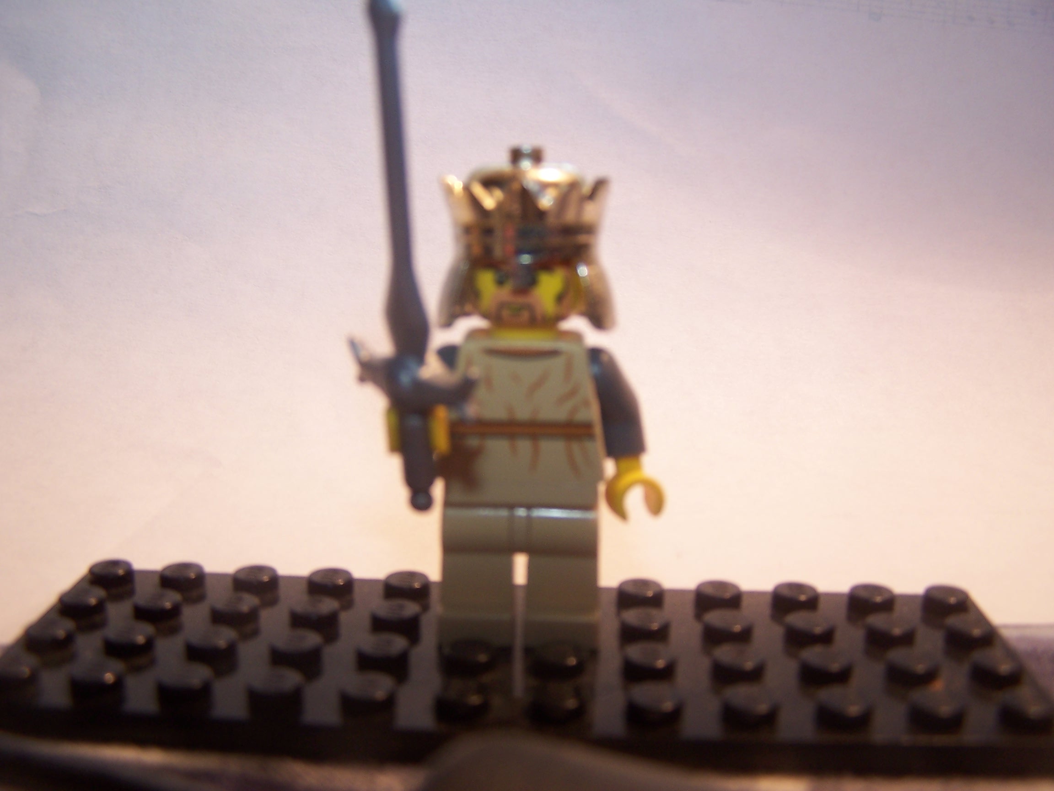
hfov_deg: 49.0
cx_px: 527
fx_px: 1157
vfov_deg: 37.7
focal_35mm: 38
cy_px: 396
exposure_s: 1/15
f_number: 2.8
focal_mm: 6.3
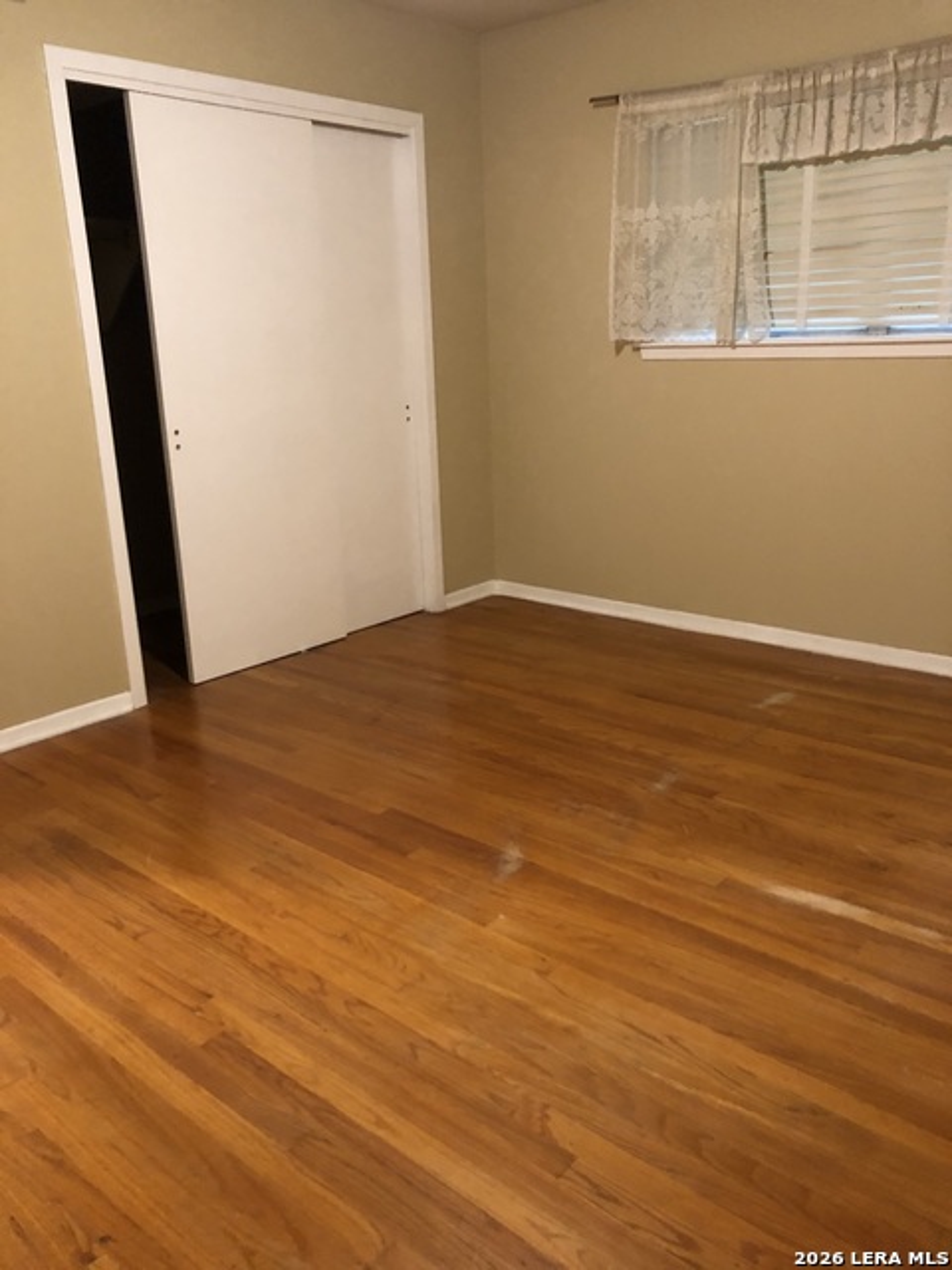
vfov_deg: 63.4
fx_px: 1027
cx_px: 476
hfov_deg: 49.7
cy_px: 635
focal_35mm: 28
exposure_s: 1/5
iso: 100
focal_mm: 3.99
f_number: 1.8
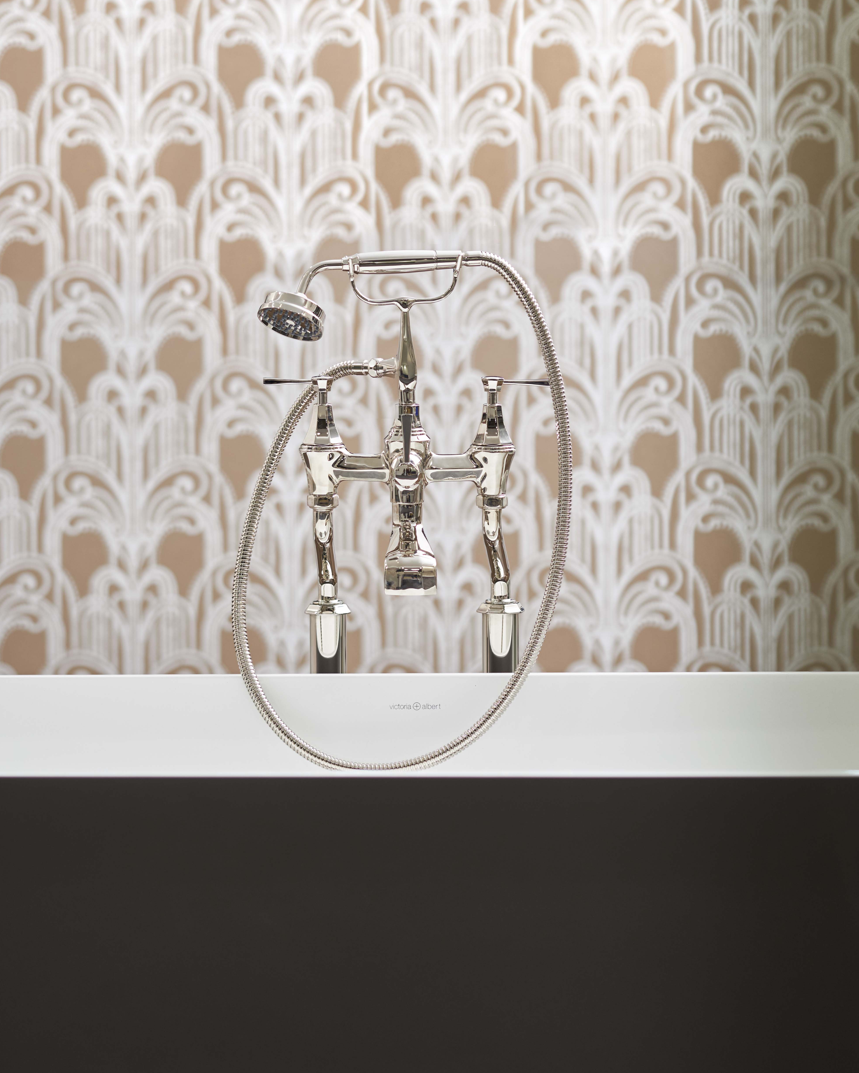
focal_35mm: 153
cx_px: 431
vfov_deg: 12.6
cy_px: 522
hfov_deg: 10.1
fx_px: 4862
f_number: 2
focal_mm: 90
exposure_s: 1/340
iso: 200
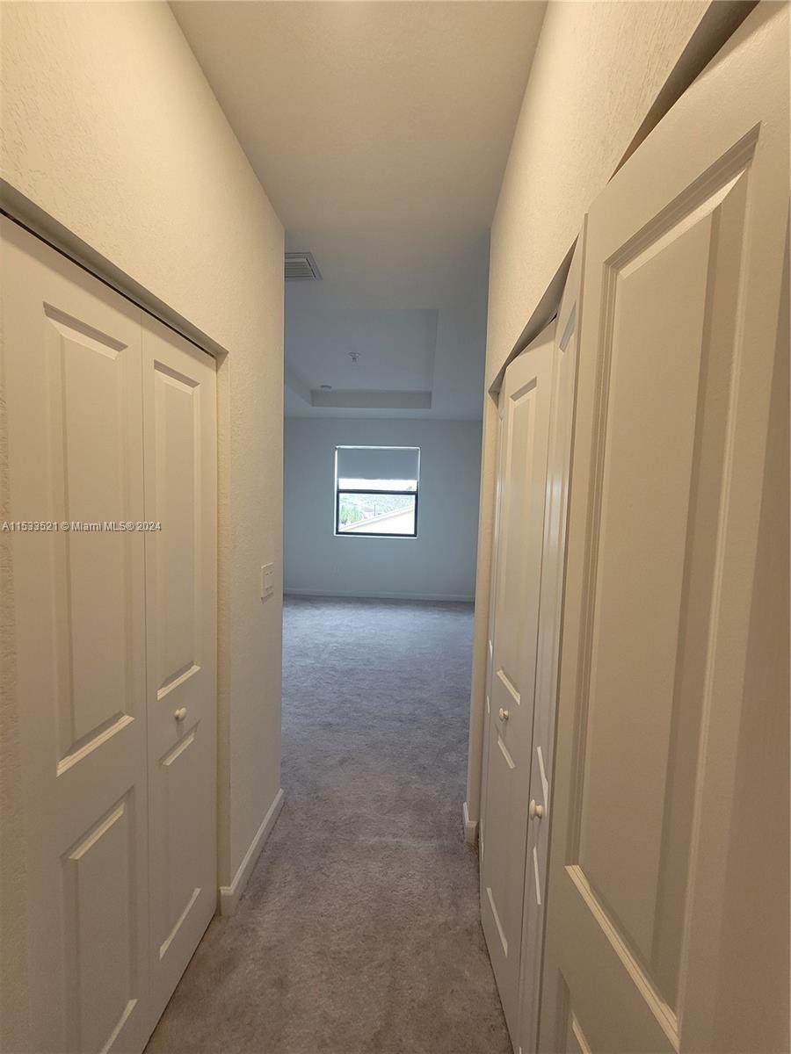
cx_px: 396
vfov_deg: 106.2
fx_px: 396
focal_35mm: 13
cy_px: 527
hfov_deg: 89.9
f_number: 2.2
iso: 125
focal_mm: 1.74
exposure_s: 1/60
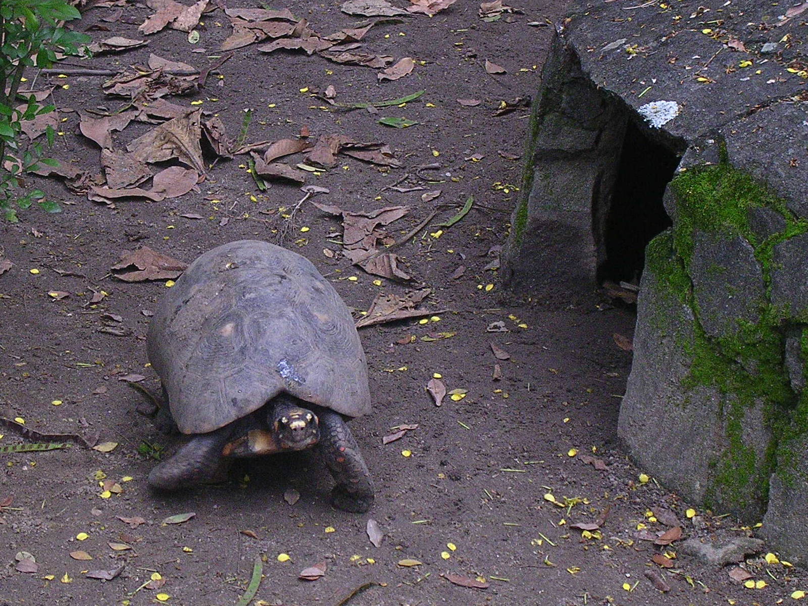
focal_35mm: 115
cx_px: 404
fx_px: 2684
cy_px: 303
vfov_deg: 12.9
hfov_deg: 17.1
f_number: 4.9
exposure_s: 1/64
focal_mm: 17.4
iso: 400
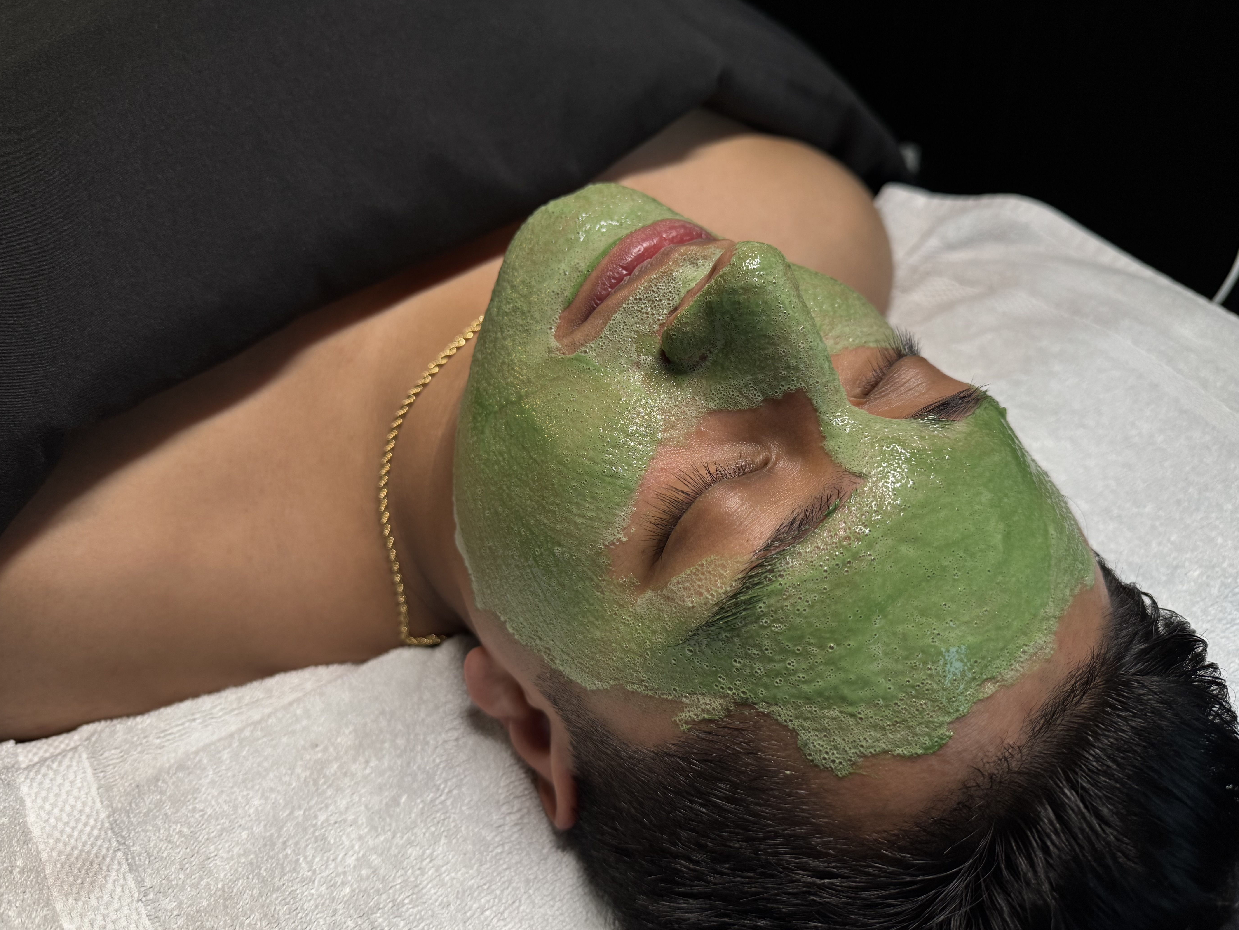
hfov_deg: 69.4
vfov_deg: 54.9
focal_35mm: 25
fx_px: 895
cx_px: 626
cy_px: 457
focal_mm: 6.76
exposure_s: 1/60
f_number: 1.78
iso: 250
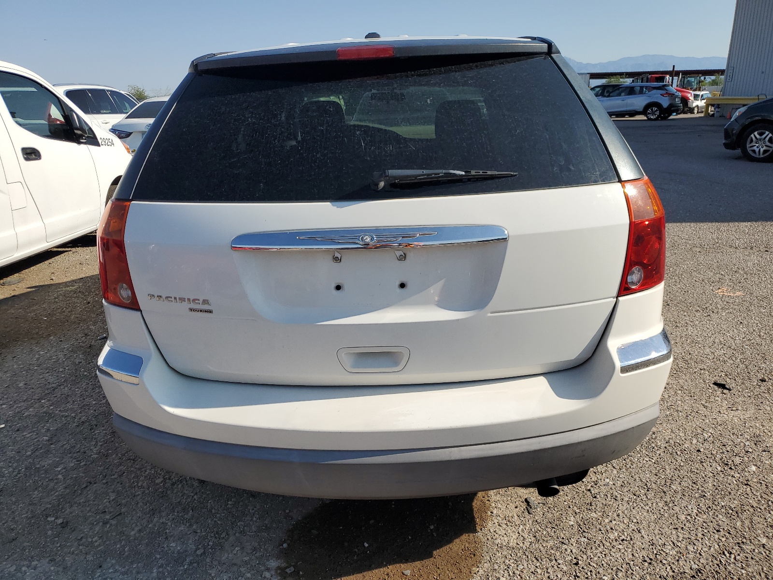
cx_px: 386
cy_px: 290
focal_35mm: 26
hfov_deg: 67.3
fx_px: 581
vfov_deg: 53.1
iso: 50
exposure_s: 1/5000
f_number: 1.5
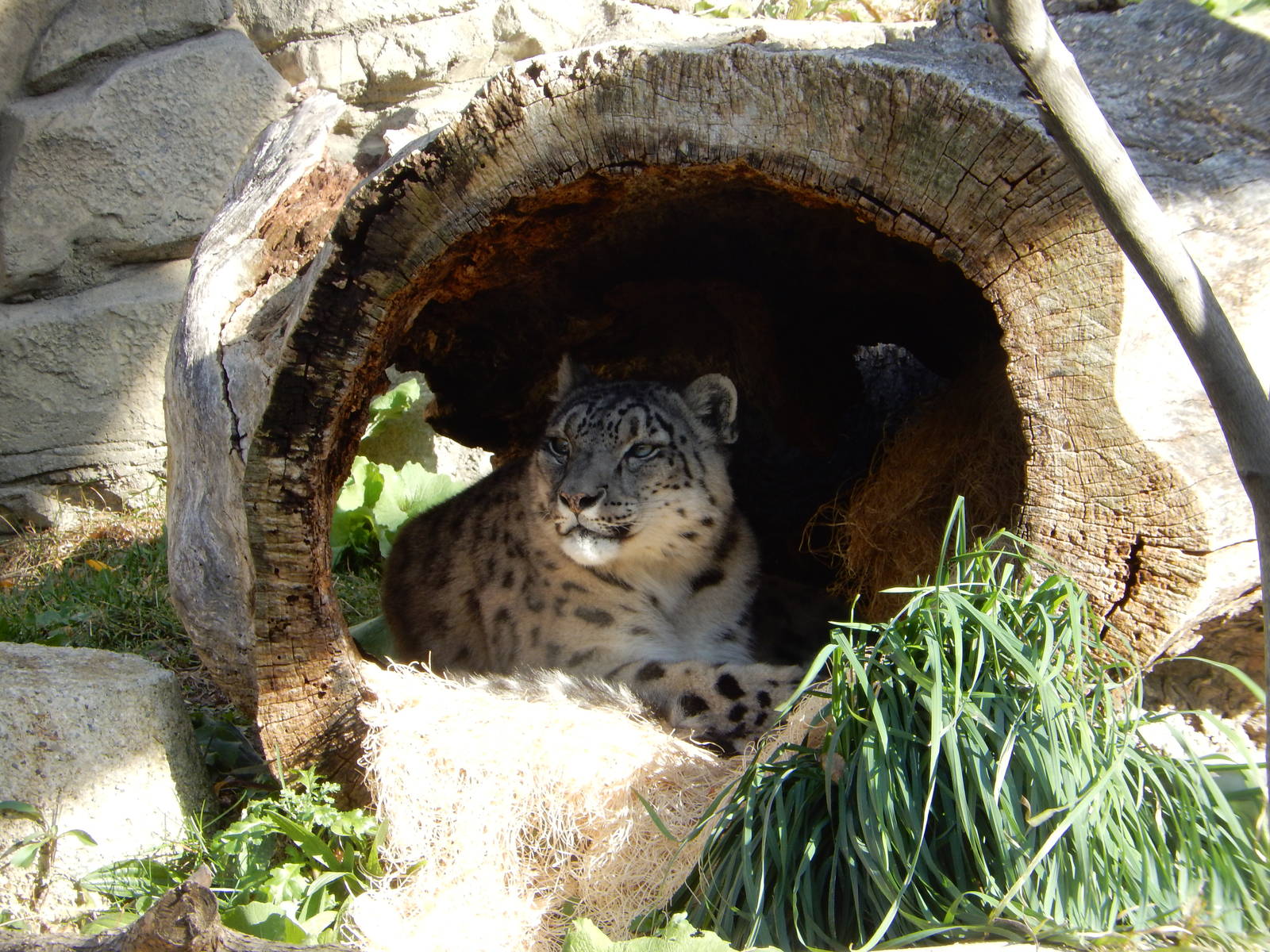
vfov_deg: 5.6
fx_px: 9796
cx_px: 635
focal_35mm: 267
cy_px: 476
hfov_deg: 7.4
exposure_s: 1/60
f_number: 5.9
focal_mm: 47.8
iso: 125
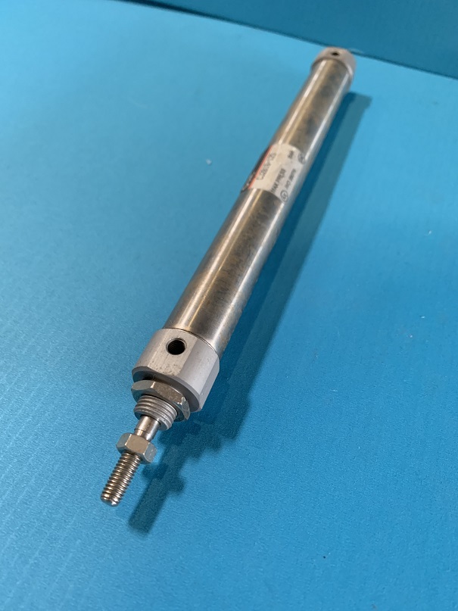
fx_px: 459
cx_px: 229
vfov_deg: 67.3
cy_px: 306
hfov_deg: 53.1
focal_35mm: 26
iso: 400
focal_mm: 4.25
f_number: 1.8
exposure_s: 1/54
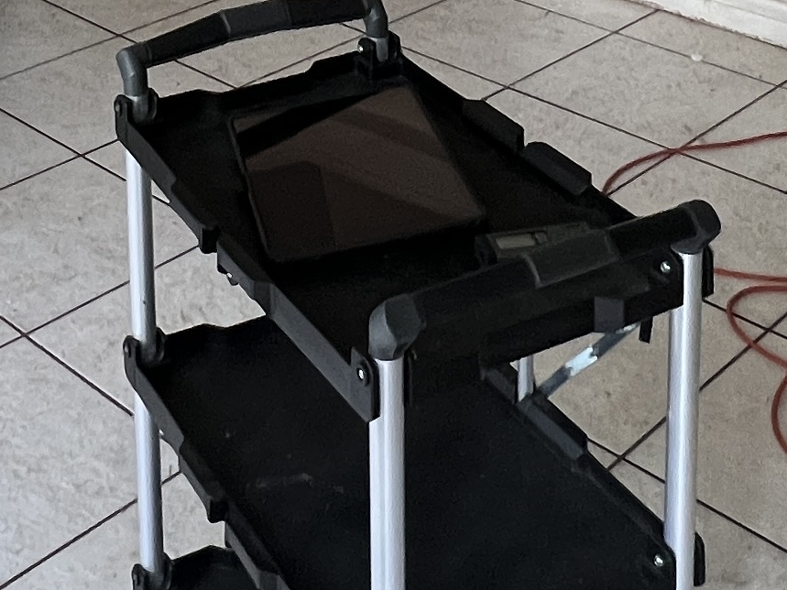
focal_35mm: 61
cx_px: 301
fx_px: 1387
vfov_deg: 20.2
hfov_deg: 31.6
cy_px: -332
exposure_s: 1/87
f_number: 1.8
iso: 250
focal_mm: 1.57
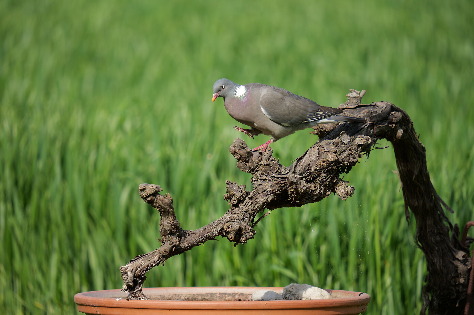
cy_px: 158
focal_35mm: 529
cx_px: 237
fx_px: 6962
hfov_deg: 3.9
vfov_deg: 2.6
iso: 250
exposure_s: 1/500
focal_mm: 529
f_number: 6.3
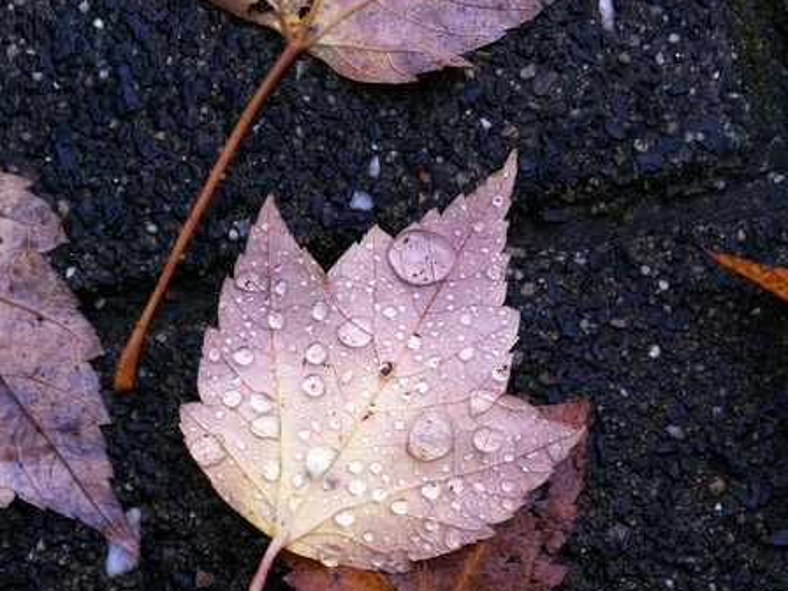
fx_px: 1093
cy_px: 355
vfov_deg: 30.2
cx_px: 390
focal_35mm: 48
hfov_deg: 39.7
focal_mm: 3.85
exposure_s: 1/40
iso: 80
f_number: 2.8
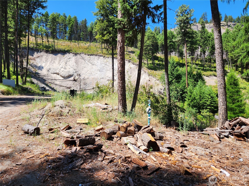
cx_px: 124
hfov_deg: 73.9
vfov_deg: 58.9
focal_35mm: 23
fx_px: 165
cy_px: 93
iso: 20
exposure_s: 1/805
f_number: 1.8
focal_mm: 5.4
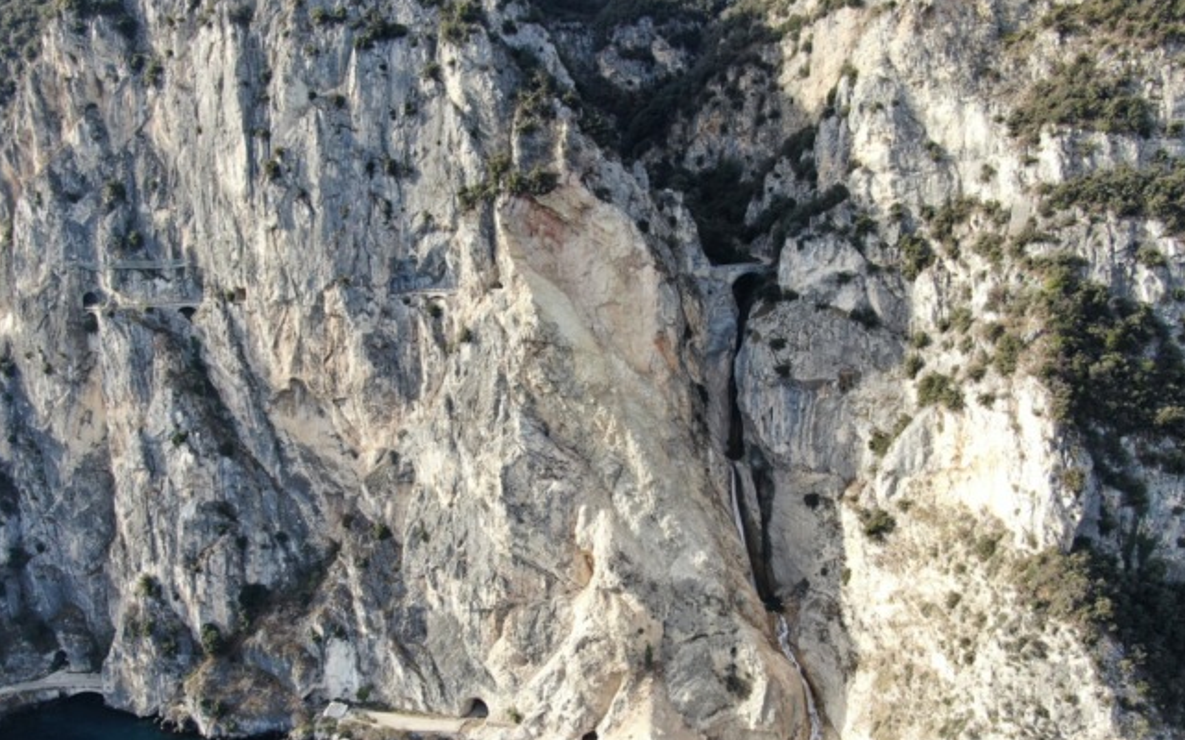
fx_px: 872
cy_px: 464
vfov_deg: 45.6
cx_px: 582
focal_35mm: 27
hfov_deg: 68.4
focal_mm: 4.39
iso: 100
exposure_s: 1/320
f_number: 2.8
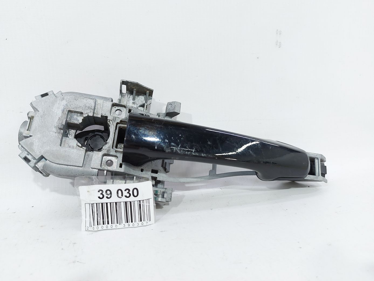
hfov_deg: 71.6
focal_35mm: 24
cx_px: 187
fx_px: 259
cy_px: 140
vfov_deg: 56.8
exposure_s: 1/50
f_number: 1.8
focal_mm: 5.23
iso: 80
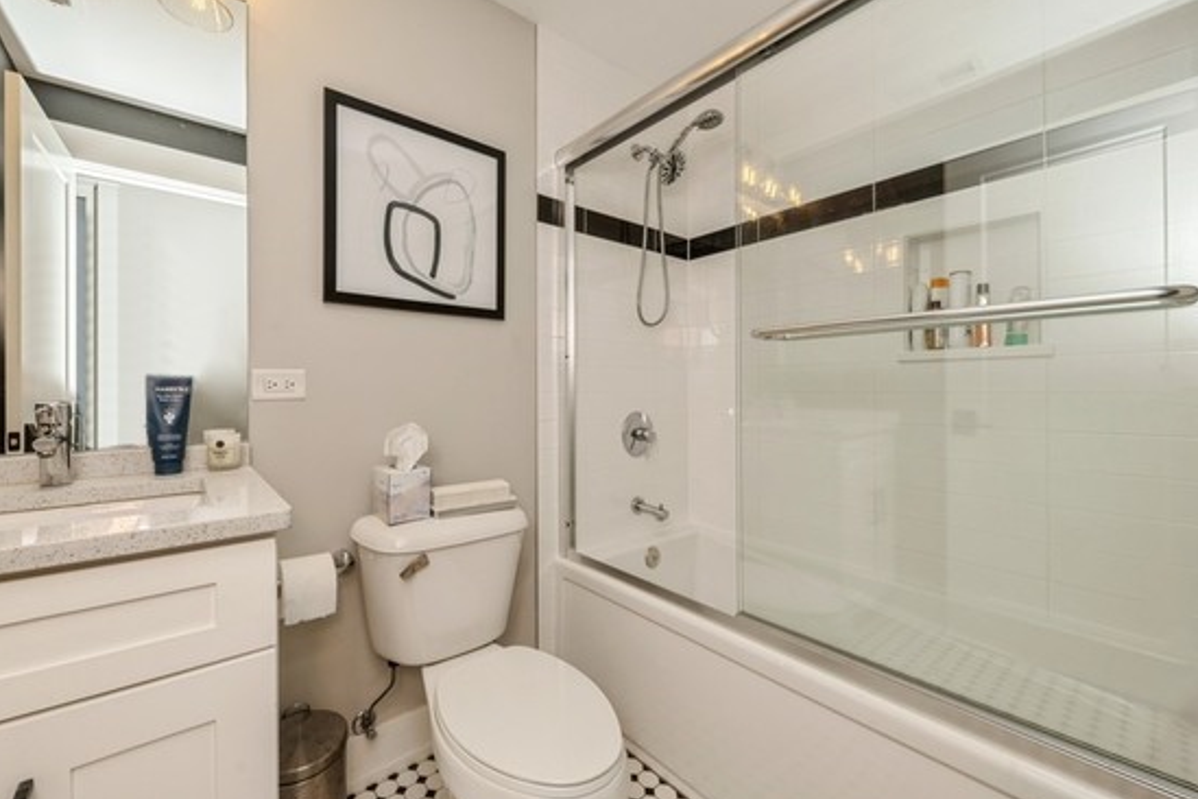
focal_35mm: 14
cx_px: 539
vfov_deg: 81.2
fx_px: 466
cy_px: 385
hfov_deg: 103.9
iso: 200
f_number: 8
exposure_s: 1/320
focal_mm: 12
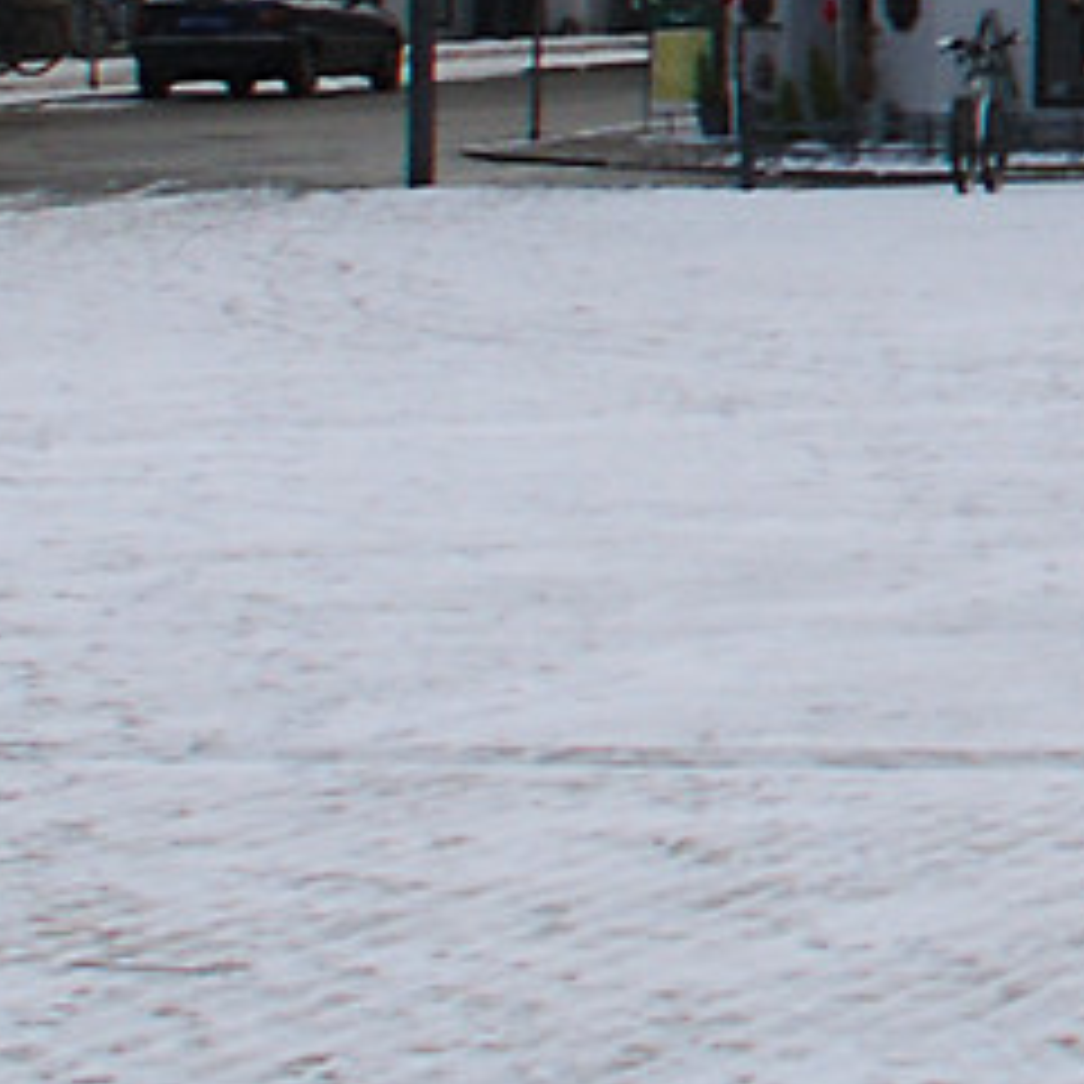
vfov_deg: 6.2
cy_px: -373
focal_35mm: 280
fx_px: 9920
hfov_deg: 5.8
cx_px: 3203
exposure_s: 1/125
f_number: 5.6
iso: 100
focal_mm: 22
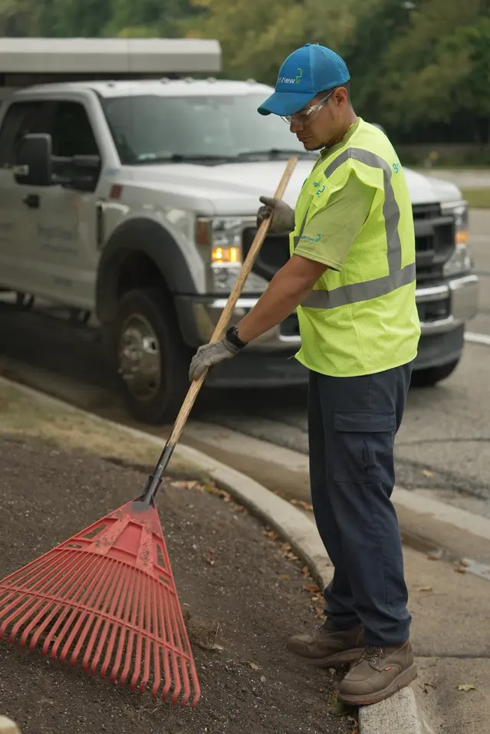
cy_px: 367
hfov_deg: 19.5
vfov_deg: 28.8
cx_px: 245
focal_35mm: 70
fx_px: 1428
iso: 640
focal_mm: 70
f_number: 3.2
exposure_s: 1/125
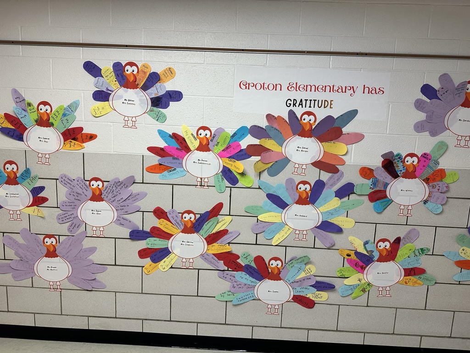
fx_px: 326
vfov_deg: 56.8
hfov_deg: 71.6
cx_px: 235
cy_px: 176
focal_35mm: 24
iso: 160
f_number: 1.78
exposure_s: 1/120
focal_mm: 6.86
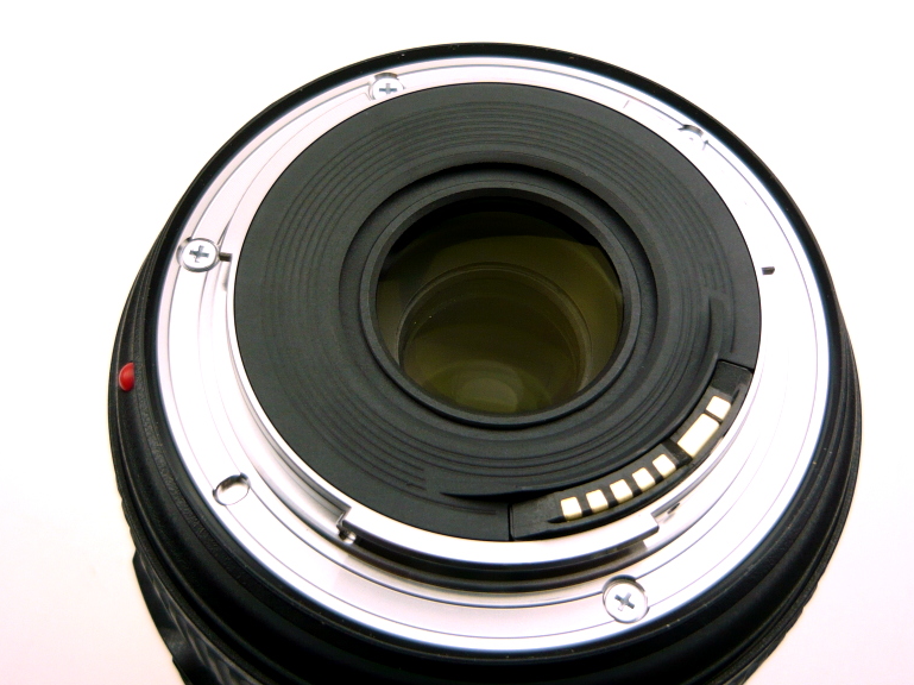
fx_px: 1346
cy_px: 337
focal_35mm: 51
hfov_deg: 37.5
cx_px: 460
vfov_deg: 28.5
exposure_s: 1/125
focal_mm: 5.5
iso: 100
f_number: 2.8
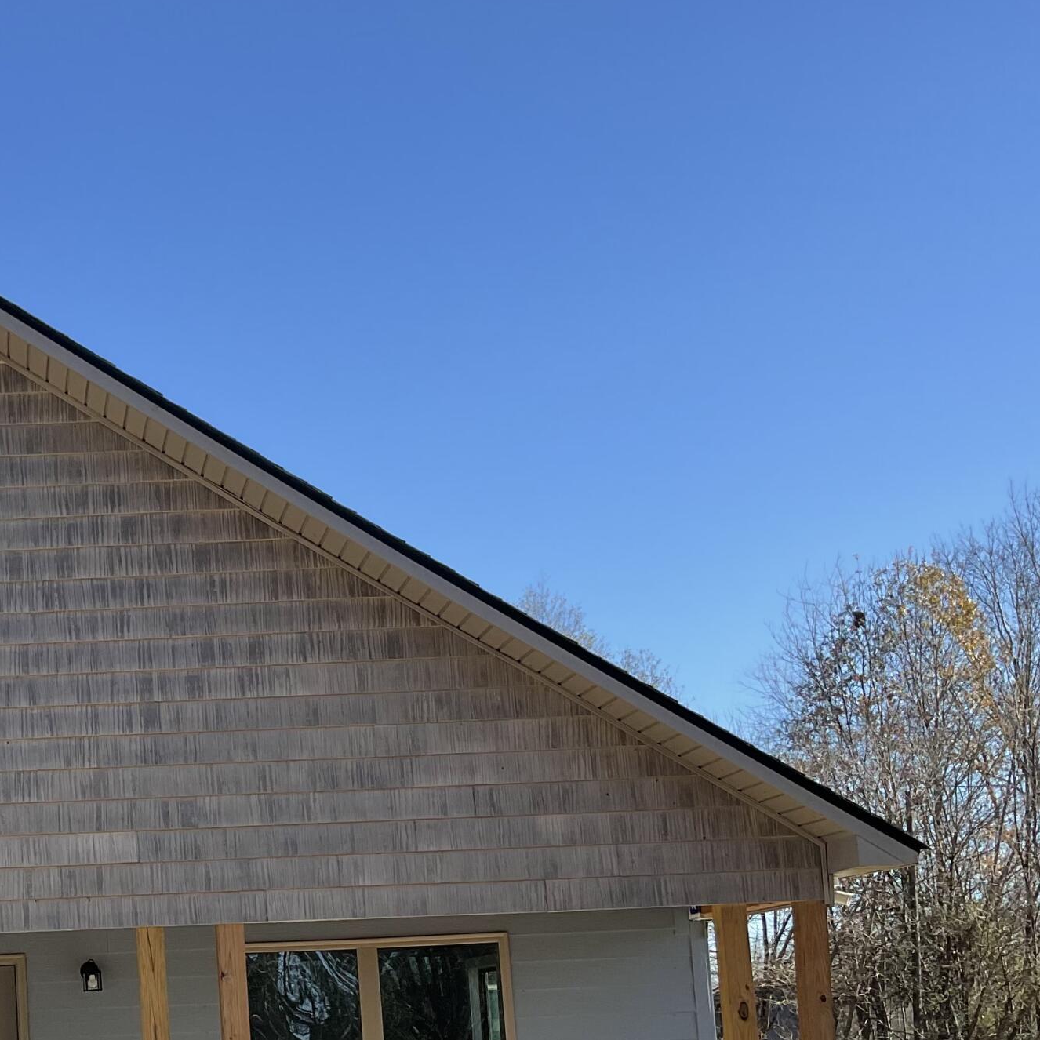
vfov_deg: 28.7
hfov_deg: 27.7
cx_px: -17
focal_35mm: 58
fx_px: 1971
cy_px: 873
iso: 16
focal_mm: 3
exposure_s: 1/1055
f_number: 1.8
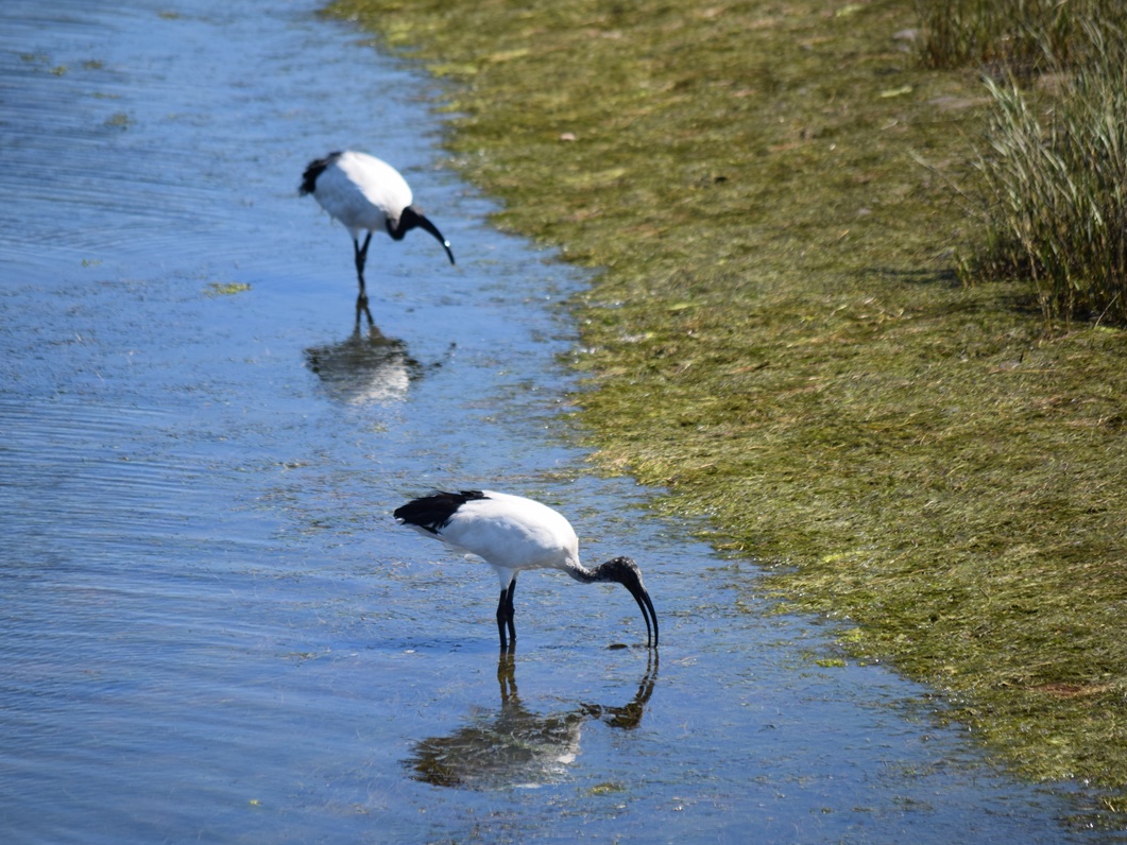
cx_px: 494
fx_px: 8498
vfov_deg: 5.7
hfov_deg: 7.6
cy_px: 424
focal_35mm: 261
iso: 200
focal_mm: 160
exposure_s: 1/640
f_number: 6.3
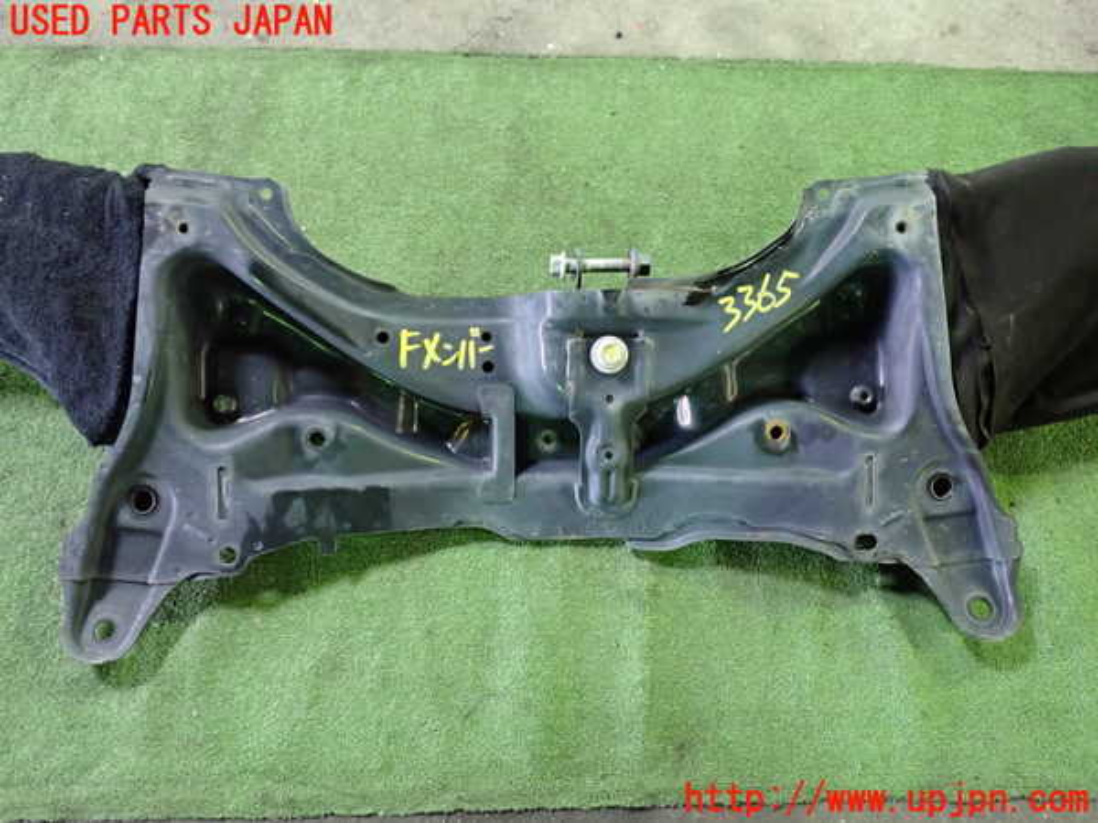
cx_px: 549
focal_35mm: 30
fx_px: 952
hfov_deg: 60.0
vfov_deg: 46.8
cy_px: 412
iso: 640
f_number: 2.3
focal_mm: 5.4
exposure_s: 1/30
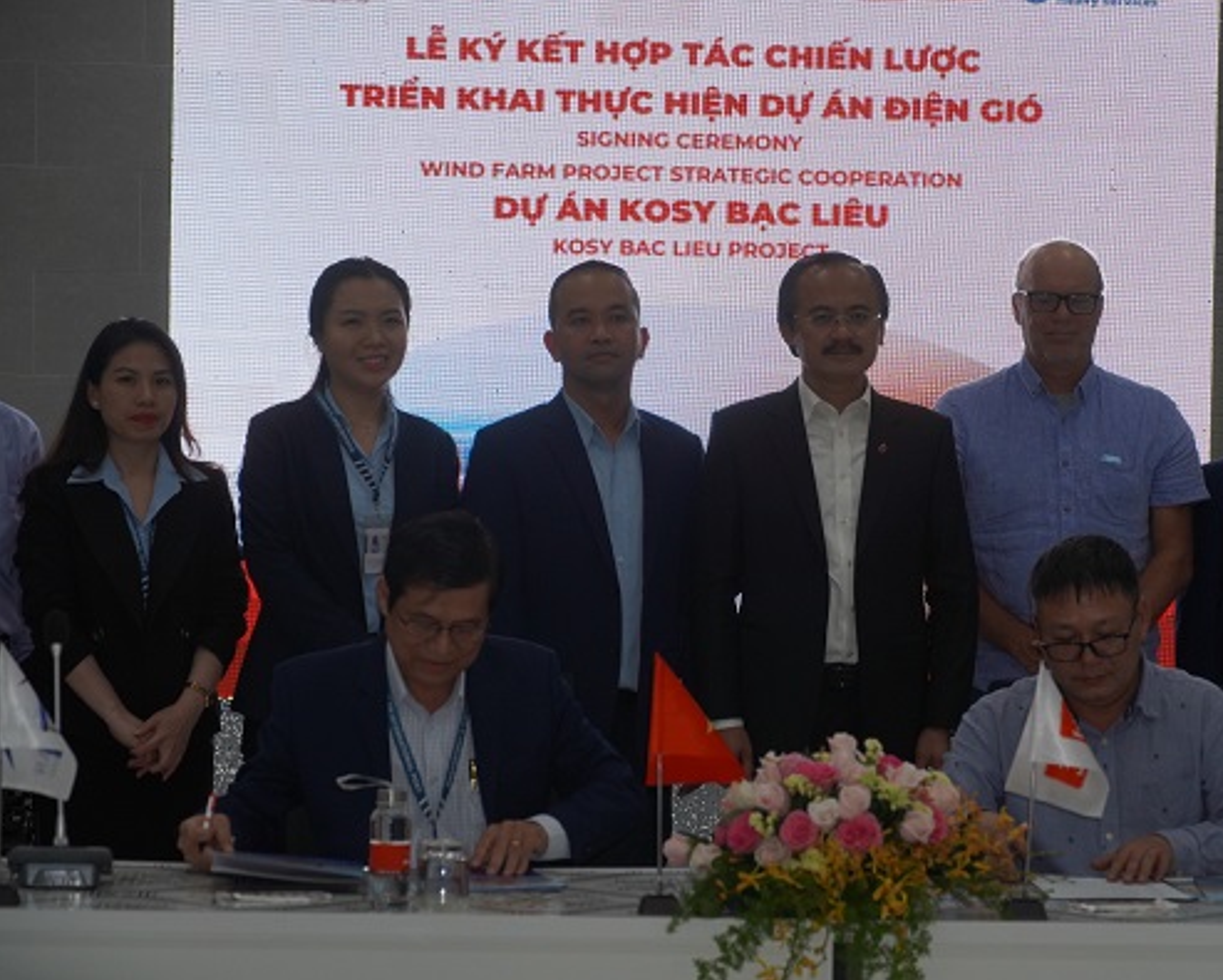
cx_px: 739
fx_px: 4149
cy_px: 491
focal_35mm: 115
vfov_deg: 13.5
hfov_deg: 16.8
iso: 500
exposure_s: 1/160
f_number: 5.6
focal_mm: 67
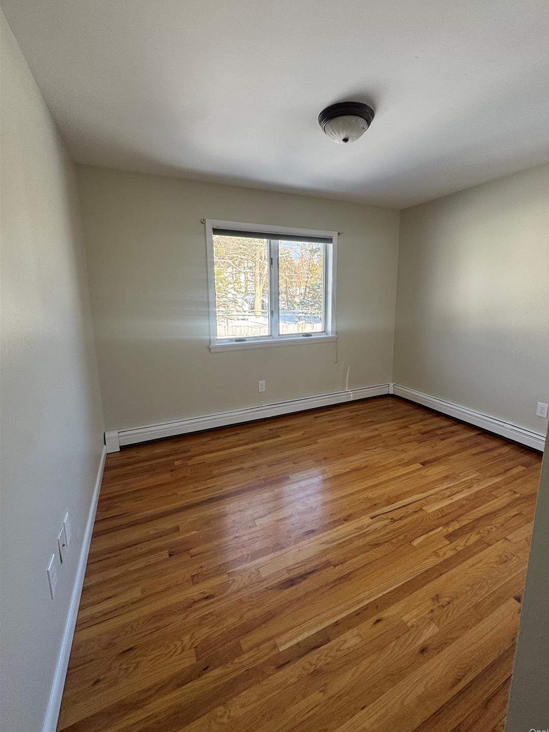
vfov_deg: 98.1
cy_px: 347
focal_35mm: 15
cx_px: 294
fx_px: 317
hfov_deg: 81.6
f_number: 2.2
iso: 80
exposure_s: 1/99
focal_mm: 2.22
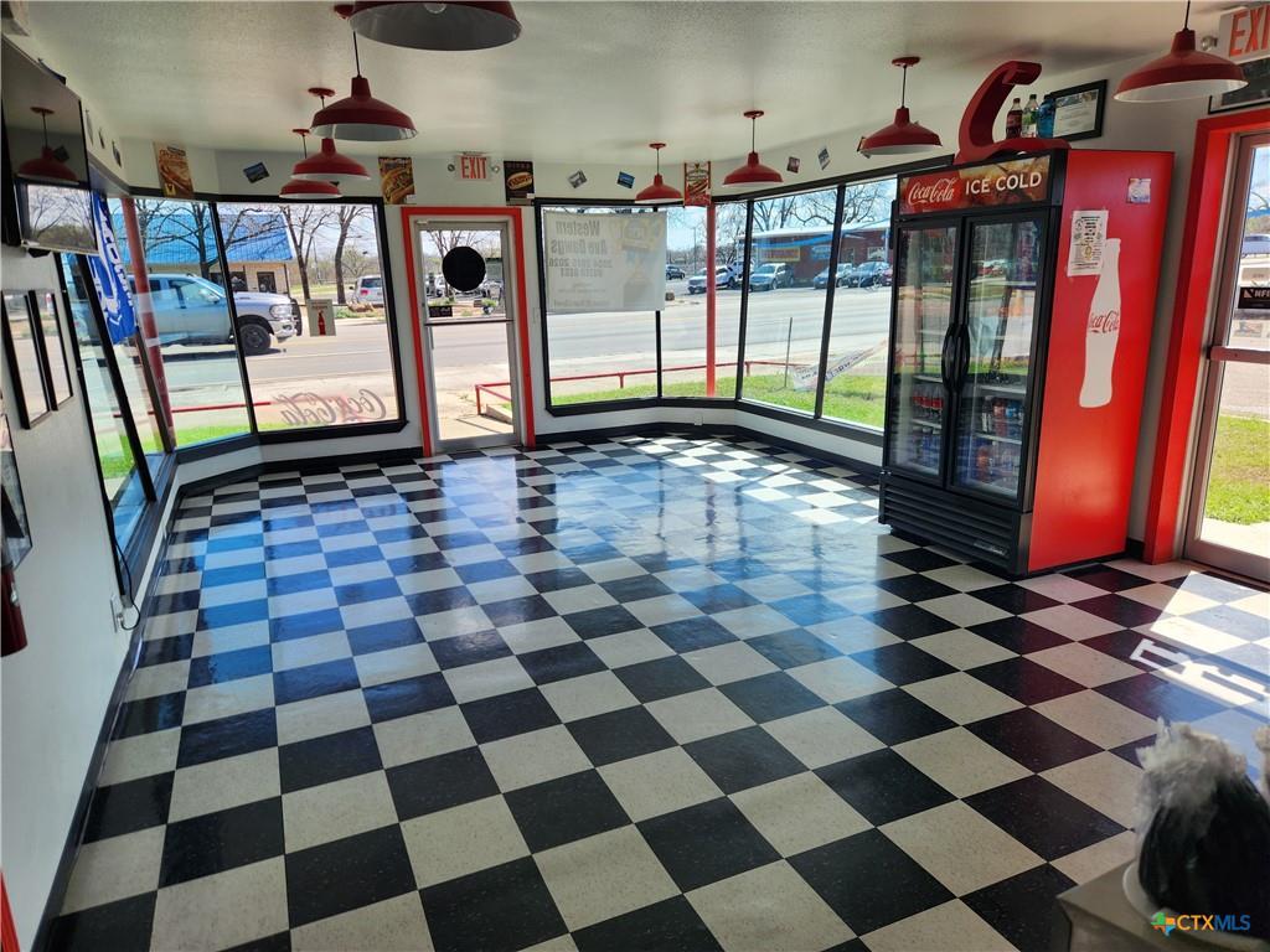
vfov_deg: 58.9
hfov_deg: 73.9
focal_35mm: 23
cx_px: 635
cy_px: 476
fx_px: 844
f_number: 1.8
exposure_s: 1/648
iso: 20
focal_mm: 5.4
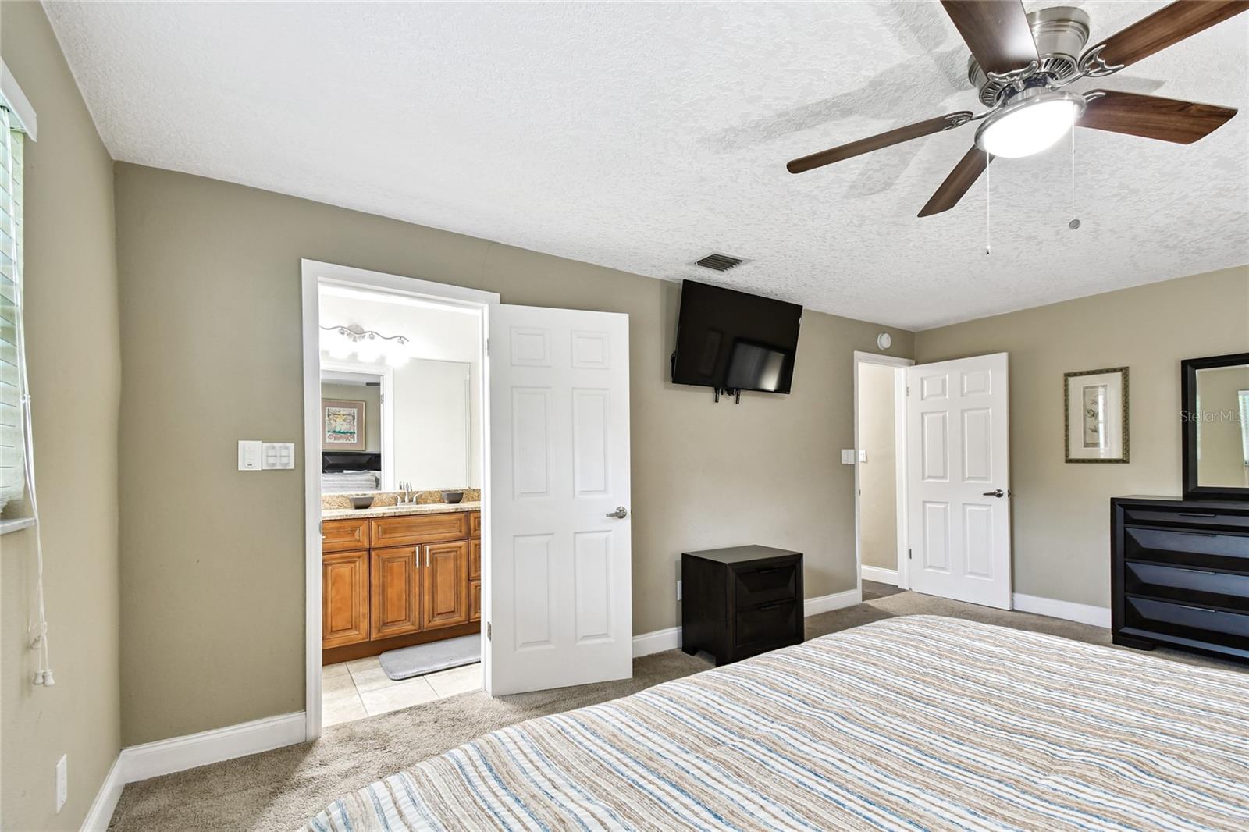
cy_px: 416
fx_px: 520
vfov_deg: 77.3
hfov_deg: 100.4
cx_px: 624
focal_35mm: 15
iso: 100
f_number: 7.1
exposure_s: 1/2.5
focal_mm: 10
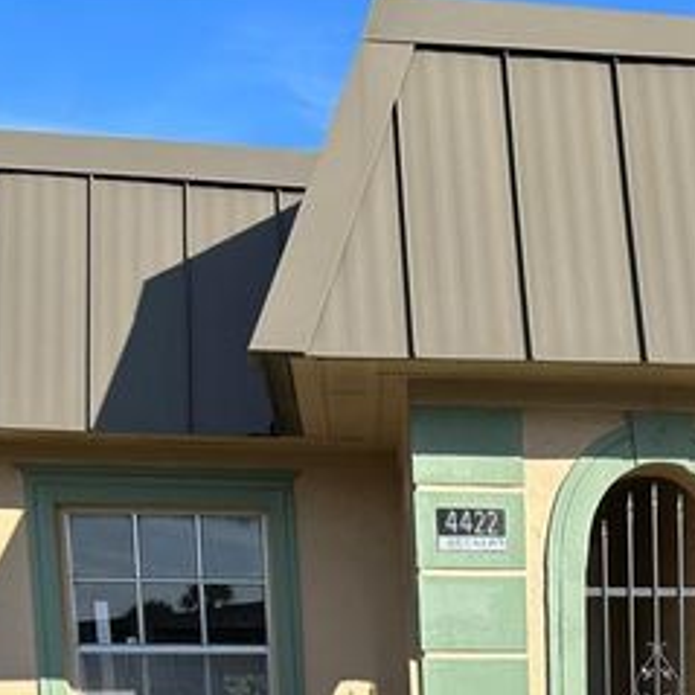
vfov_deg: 23.2
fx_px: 1454
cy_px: 949
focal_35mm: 64
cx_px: 648
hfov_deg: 25.9
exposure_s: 1/3831
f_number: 1.5
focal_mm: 5.7
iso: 50
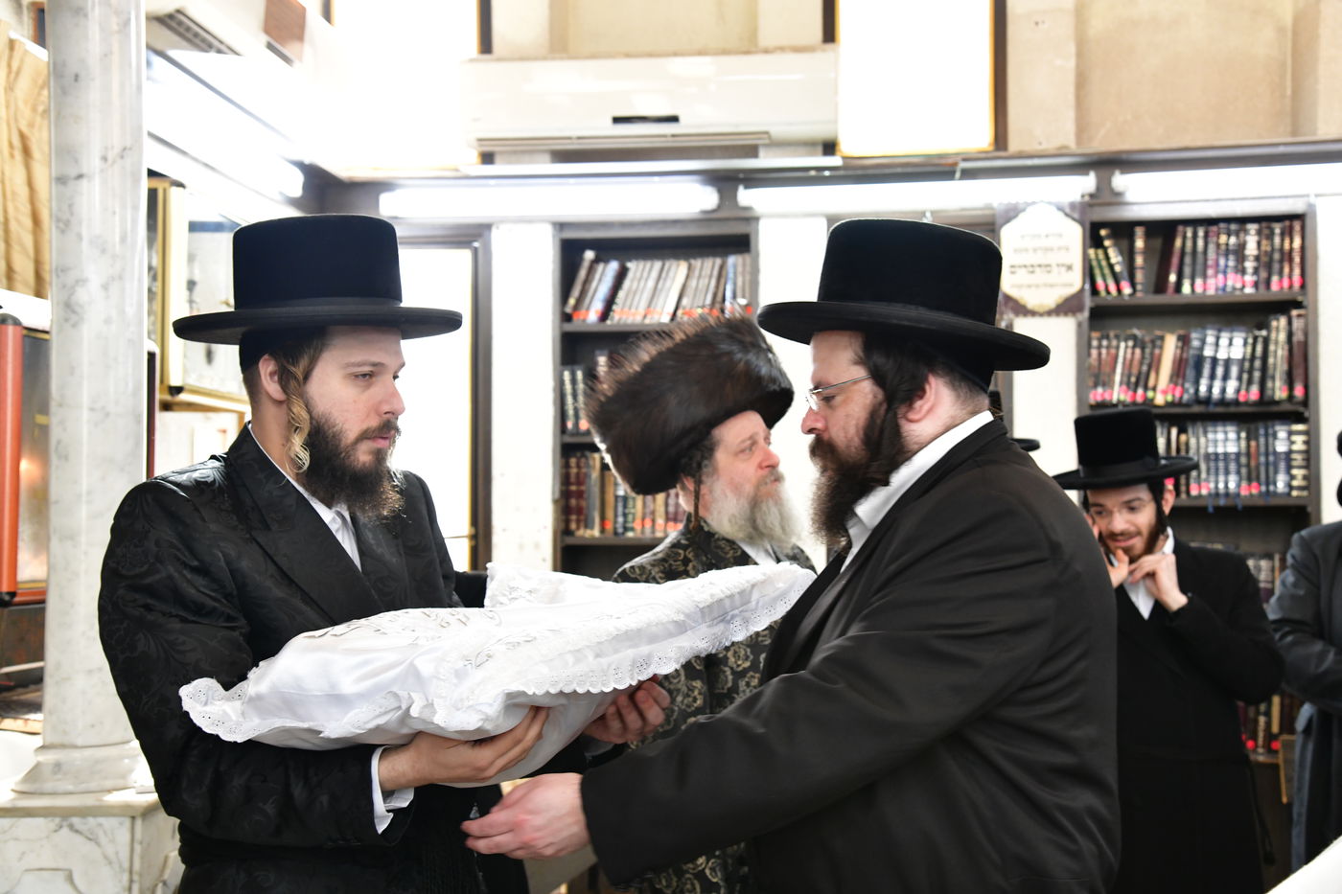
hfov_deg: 41.1
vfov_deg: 28.1
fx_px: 1789
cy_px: 447
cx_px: 671
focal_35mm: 48
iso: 2500
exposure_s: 1/100
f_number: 6.3
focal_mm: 48
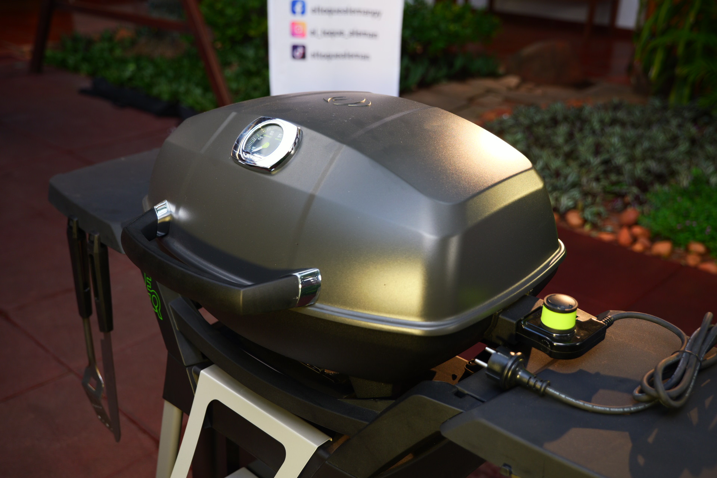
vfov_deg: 33.4
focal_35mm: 40
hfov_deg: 48.5
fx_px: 797
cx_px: 358
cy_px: 239
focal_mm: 39
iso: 500
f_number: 4
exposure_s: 1/50
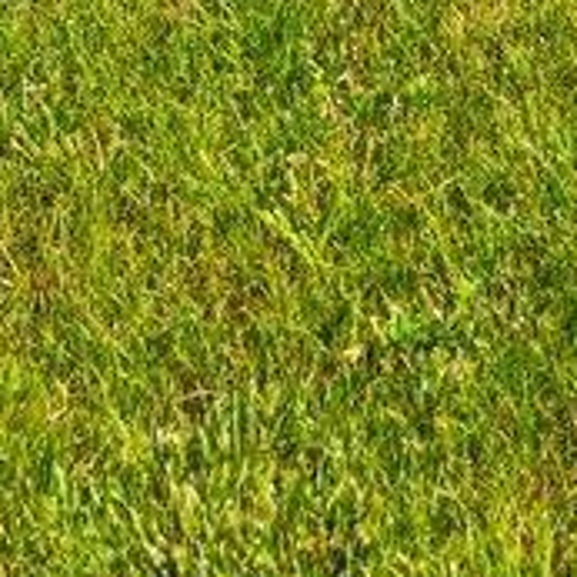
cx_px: 961
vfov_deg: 7.7
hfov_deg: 9.8
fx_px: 3225
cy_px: -1579
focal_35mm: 171
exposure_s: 1/750
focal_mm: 17
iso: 400
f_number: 8
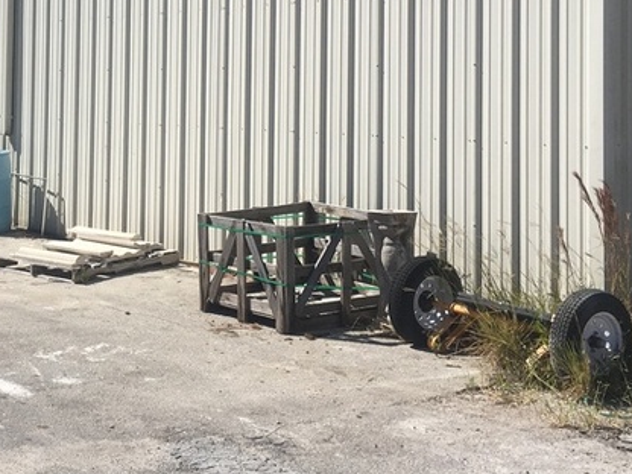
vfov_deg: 21.3
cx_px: 53
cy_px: 26
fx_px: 1223
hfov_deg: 27.8
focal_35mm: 67
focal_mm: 4.15
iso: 25
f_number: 2.2
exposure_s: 1/2481
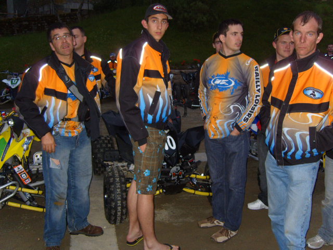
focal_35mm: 35
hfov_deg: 52.6
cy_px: 125
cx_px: 166
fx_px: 337
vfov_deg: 40.7
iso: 138
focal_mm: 7.4
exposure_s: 1/30
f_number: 2.8
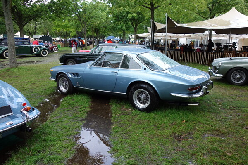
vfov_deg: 46.4
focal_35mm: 28
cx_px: 124
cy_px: 82
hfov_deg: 65.5
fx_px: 193
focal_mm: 10.4
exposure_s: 1/100
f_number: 3.2
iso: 125
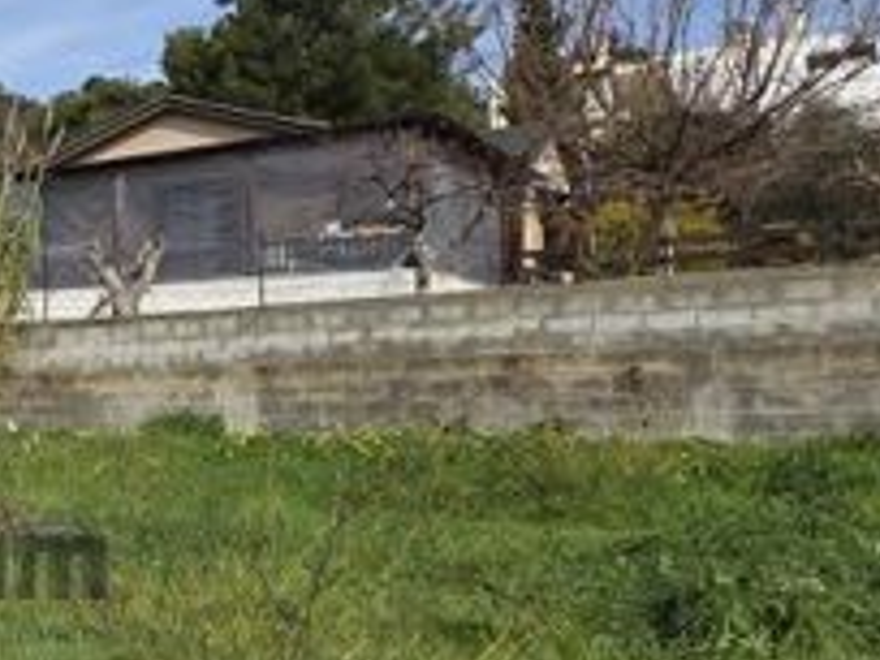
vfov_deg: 32.1
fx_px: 1144
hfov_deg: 31.6
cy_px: 393
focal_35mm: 45
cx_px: -283
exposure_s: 1/3001
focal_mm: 2.2
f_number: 1.9
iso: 40
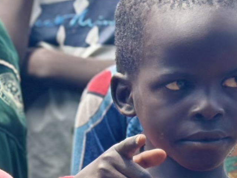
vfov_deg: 4.9
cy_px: 238
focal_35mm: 302
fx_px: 2068
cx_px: -411
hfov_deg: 6.2
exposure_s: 1/751
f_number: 1.78
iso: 80
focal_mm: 6.86
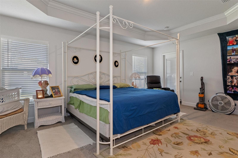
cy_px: 79
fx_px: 119
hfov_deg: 90.0
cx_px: 119
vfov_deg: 67.4
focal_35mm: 18
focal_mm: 12
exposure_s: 1/6
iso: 1000
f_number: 8
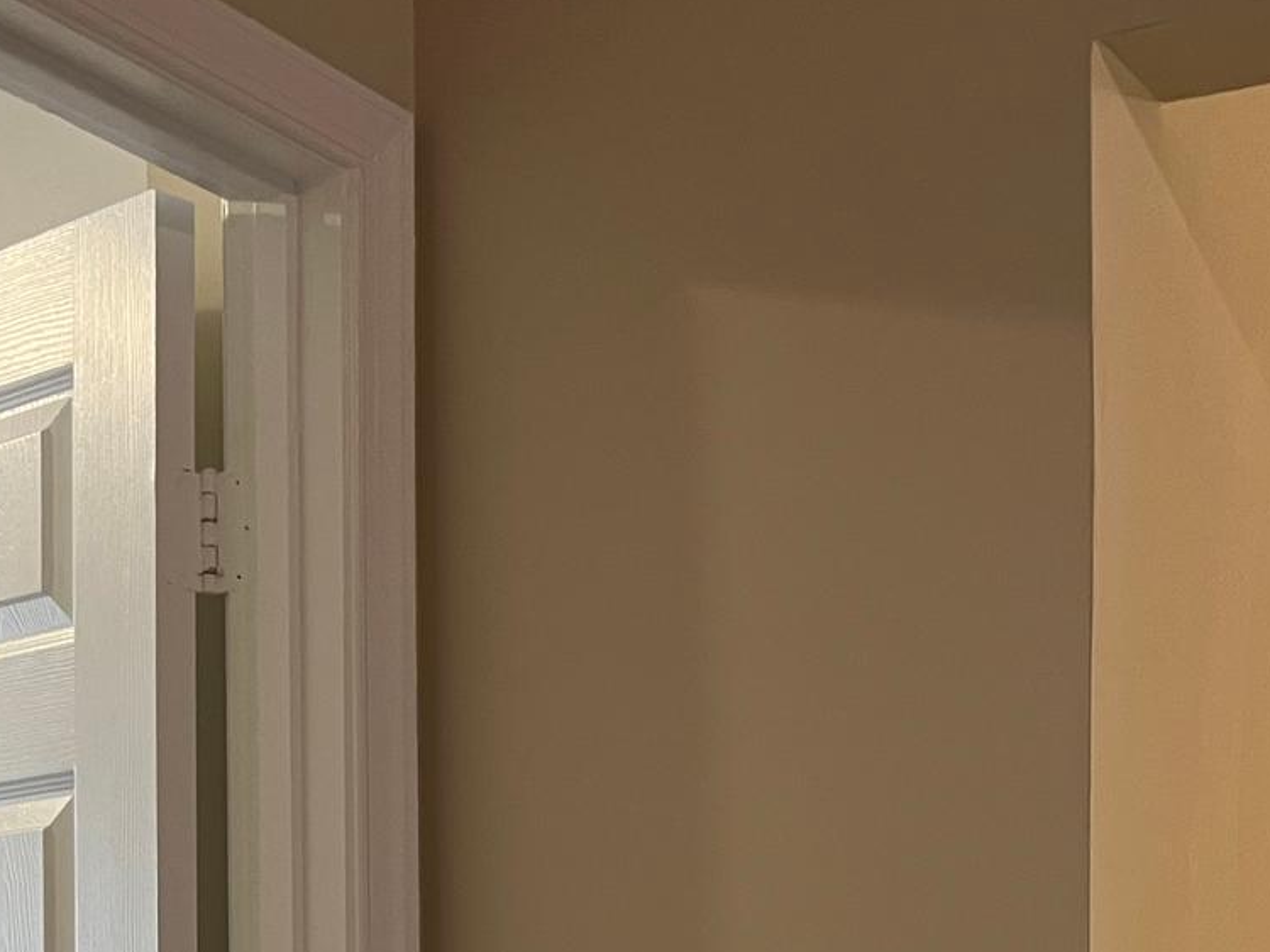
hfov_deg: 27.2
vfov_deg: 19.0
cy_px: 1289
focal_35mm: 71
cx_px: 874
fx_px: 2604
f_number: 1.5
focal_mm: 5.7
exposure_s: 1/60
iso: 125
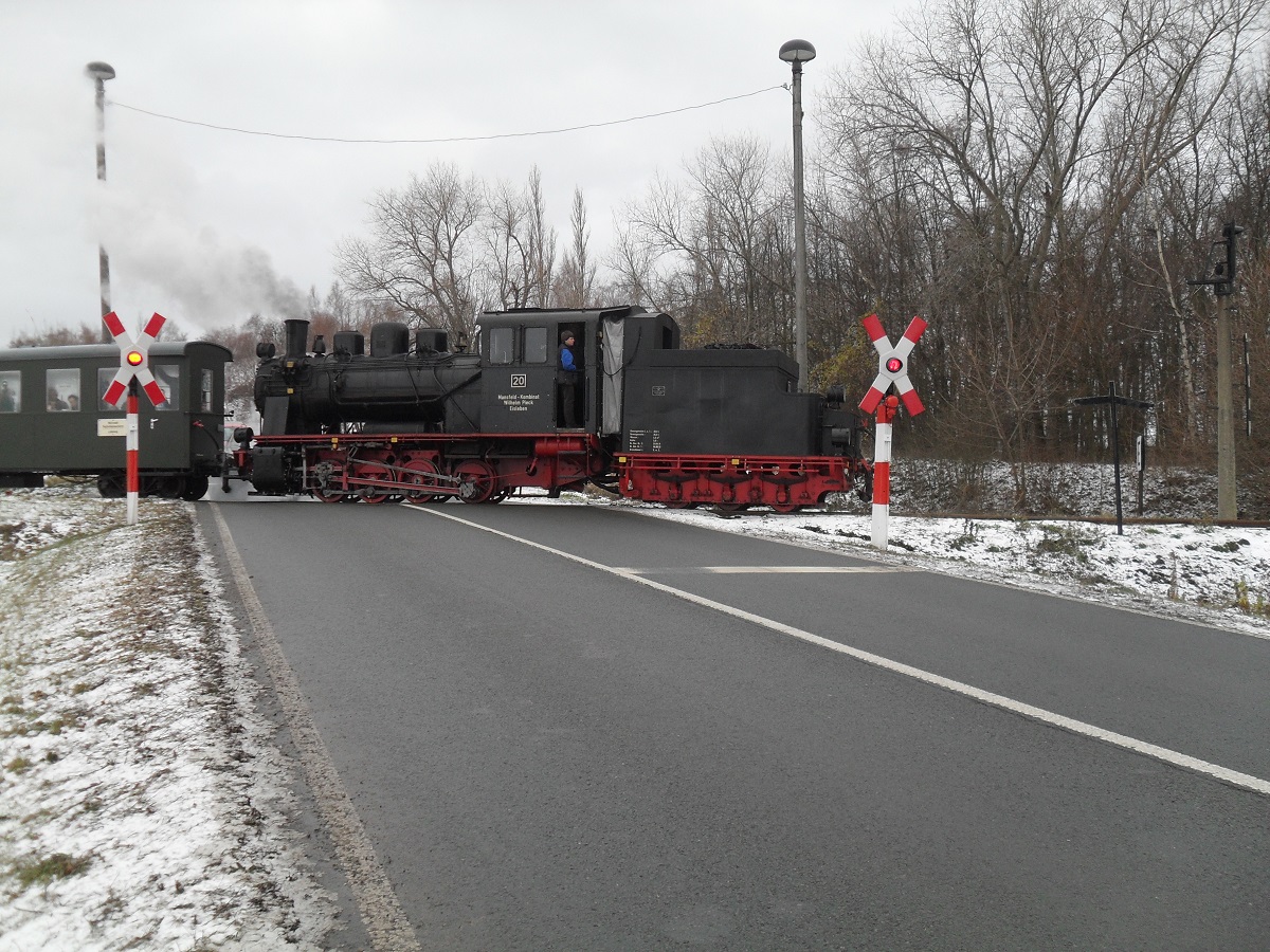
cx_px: 635
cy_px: 476
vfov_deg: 40.7
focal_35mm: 35
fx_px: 1284
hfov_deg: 52.6
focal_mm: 6.2
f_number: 2.8
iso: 100
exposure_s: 1/180
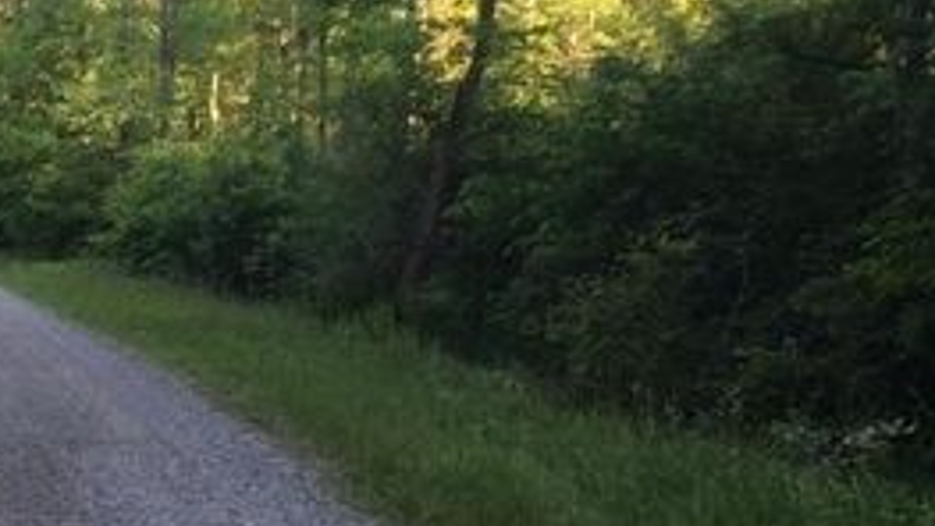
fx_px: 1488
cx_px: 181
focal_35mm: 60
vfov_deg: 20.0
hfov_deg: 33.8
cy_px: 201
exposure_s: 1/120
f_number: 2.2
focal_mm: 4.15
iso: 32
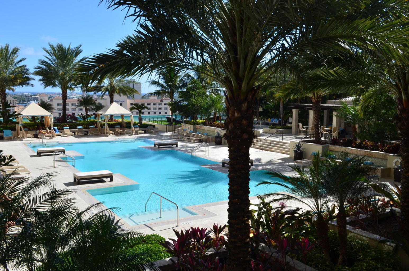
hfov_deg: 53.2
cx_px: 204
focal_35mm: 36
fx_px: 408
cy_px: 136
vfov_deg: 36.7
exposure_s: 1/125
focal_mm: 24
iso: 110
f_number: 11
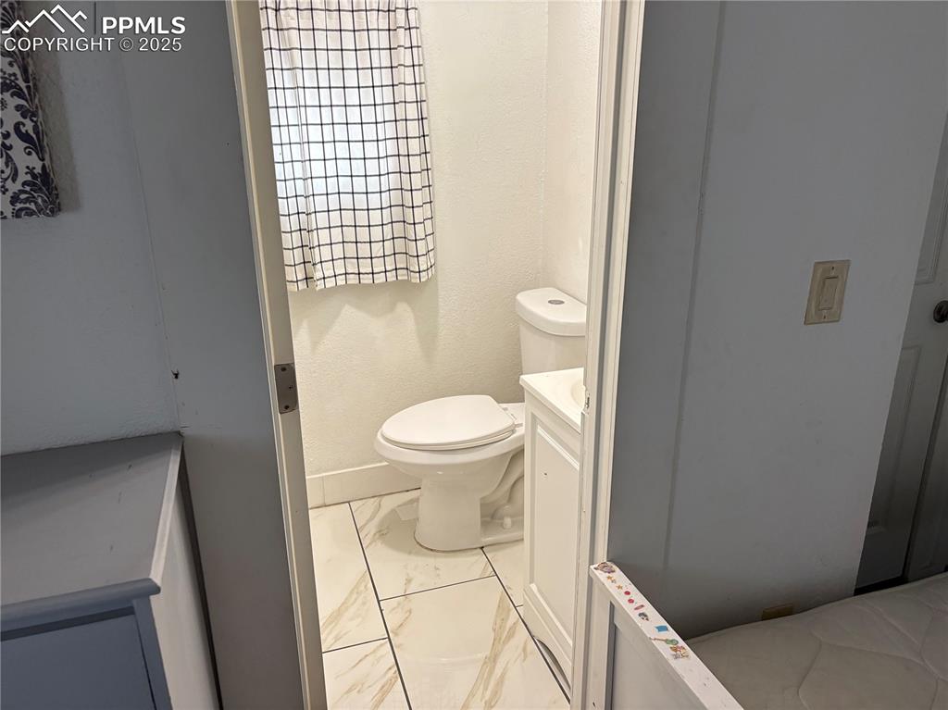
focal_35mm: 26
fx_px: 712
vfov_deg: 53.0
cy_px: 355
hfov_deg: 67.3
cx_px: 474
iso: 125
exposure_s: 1/120
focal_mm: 5.96
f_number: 1.6
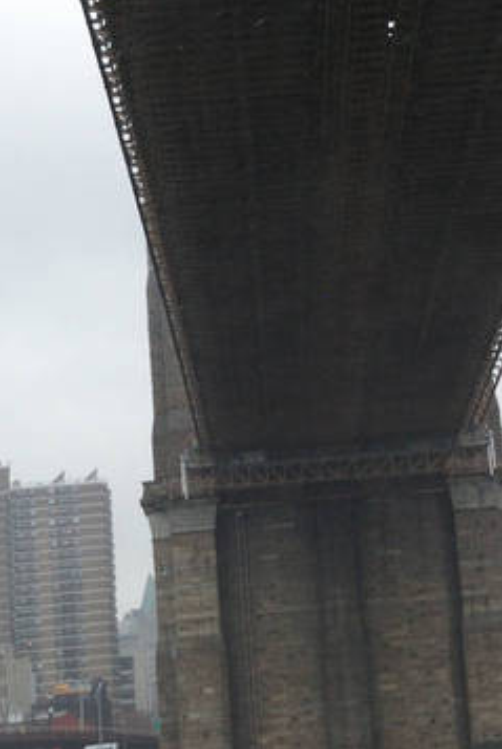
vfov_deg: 14.4
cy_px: 92
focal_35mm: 141
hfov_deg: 9.7
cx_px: 355
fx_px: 2940
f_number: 4.8
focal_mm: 48
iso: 1000
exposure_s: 1/500
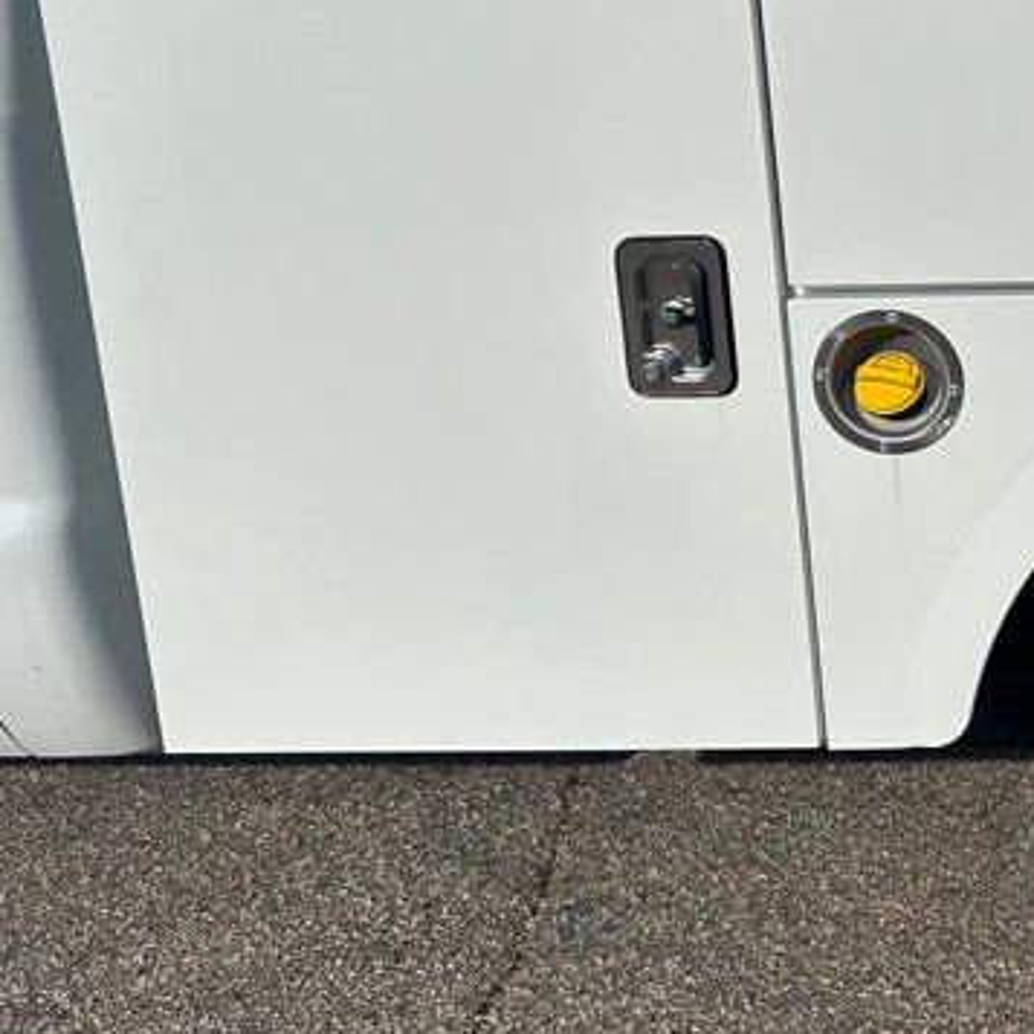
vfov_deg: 25.8
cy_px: 272
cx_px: 1298
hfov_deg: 23.4
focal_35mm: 66
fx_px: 2230
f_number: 1.5
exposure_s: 1/11364
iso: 50
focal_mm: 5.7
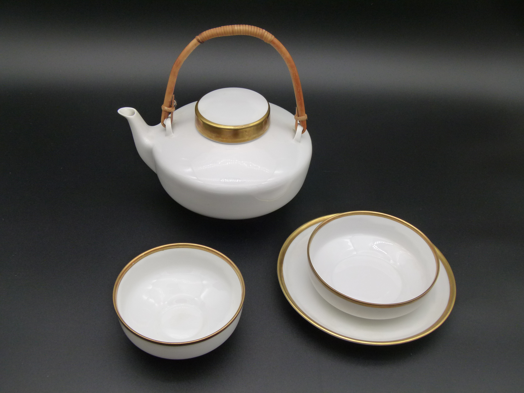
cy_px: 196
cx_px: 262
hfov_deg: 47.9
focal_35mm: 39
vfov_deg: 36.8
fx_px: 590
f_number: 3.6
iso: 160
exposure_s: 1/125
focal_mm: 7
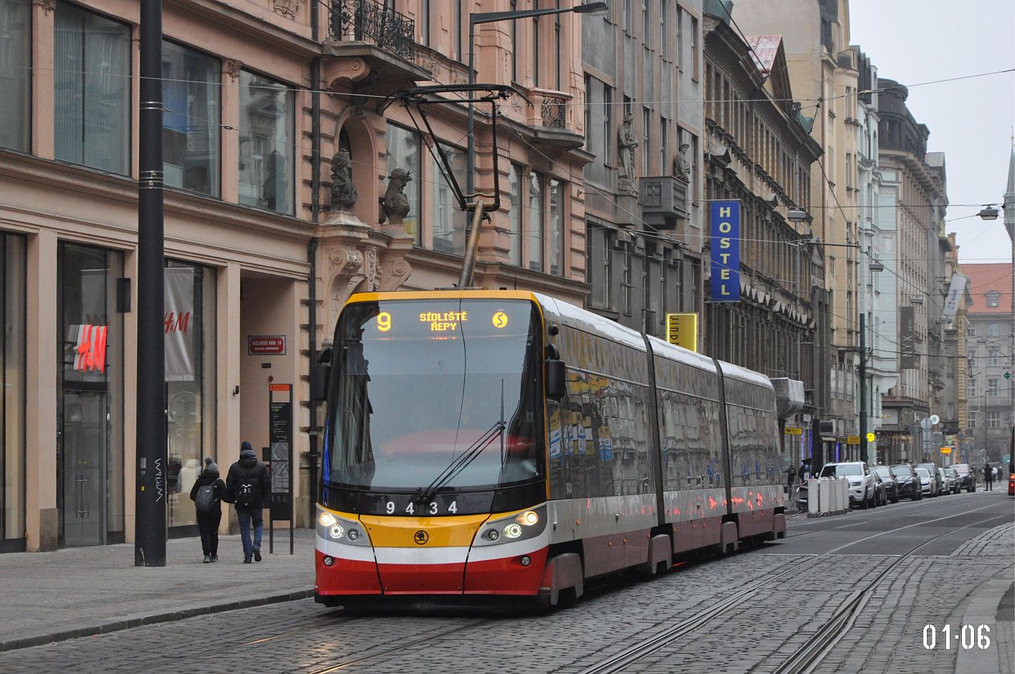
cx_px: 508
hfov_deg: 21.9
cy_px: 337
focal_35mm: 93
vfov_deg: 14.7
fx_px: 2619
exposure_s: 1/400
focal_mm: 62
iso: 1600
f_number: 5.3
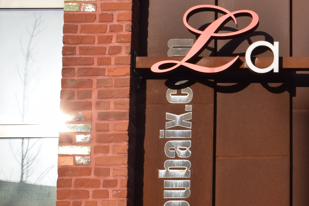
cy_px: 153
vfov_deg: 12.3
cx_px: 398
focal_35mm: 111
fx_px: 953
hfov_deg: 17.3
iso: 100
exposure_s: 1/200
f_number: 9
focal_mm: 24
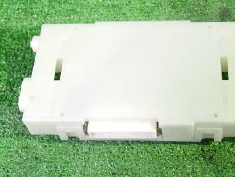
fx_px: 380
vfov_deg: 26.1
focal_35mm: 56
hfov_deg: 34.3
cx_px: 137
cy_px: 84
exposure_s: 1/25
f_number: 3.1
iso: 800
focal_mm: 8.4
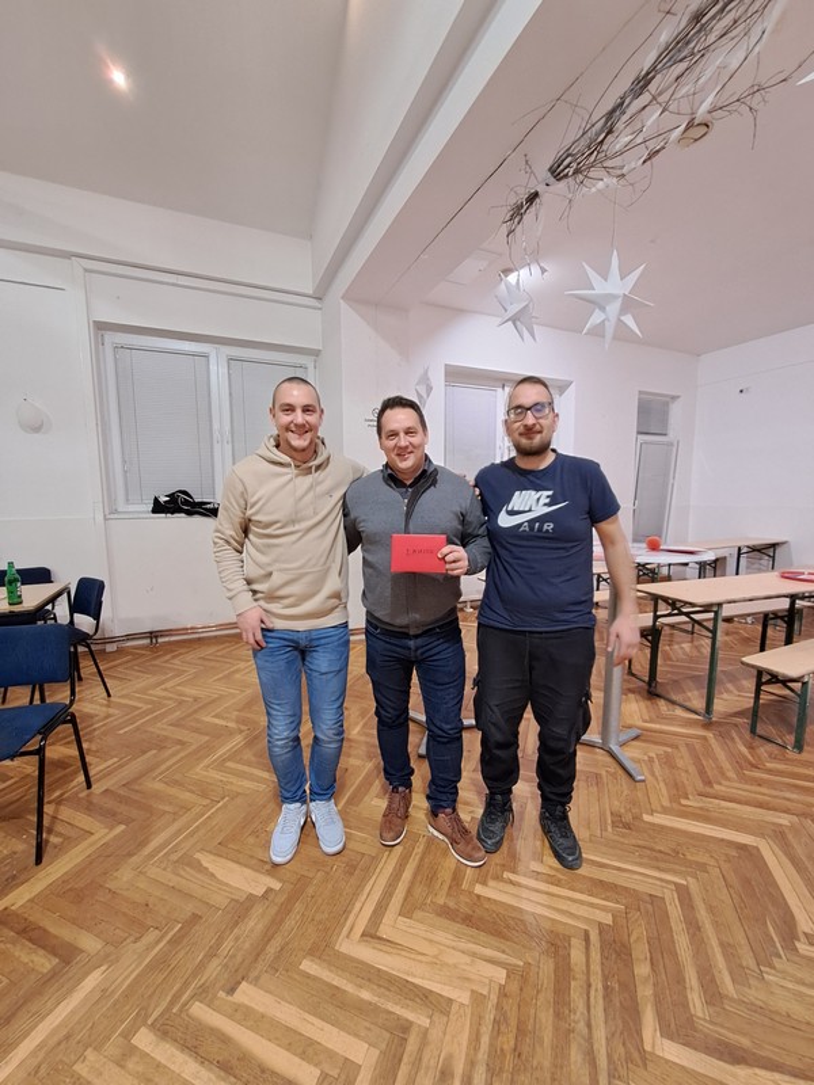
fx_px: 408
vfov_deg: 106.2
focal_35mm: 13
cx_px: 407
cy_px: 542
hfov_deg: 89.9
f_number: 2.2
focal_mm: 1.42
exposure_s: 1/25
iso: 320
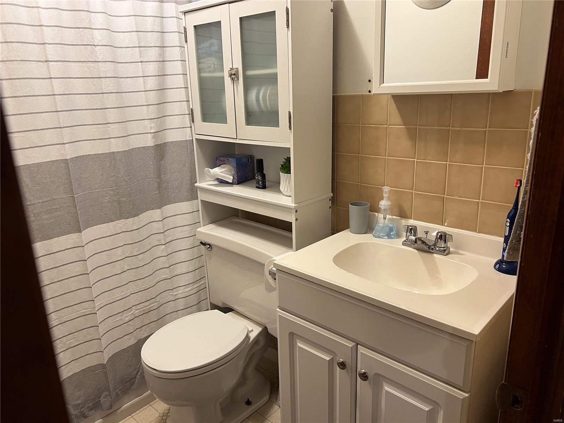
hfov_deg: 67.3
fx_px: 424
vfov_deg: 53.1
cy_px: 212
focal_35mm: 26
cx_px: 282
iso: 125
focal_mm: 5.7
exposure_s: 1/60
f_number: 1.5
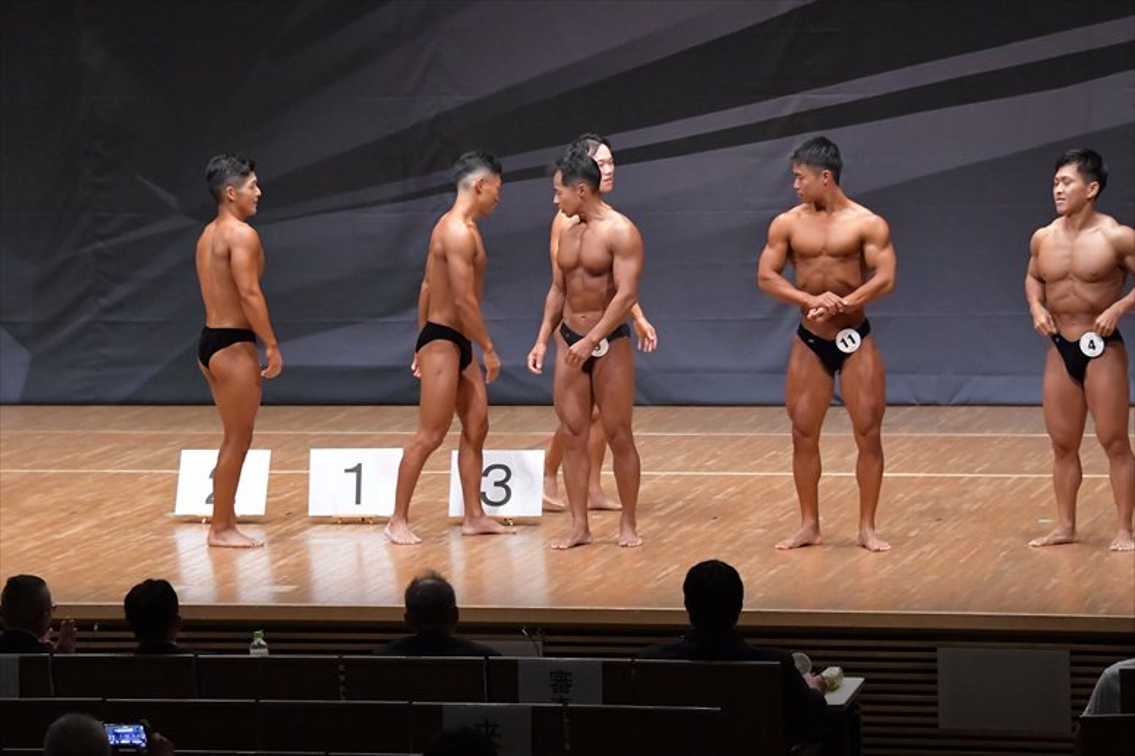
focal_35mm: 150
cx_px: 568
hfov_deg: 13.7
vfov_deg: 9.1
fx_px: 4727
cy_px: 378
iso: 8000
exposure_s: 1/400
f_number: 5.6
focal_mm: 100
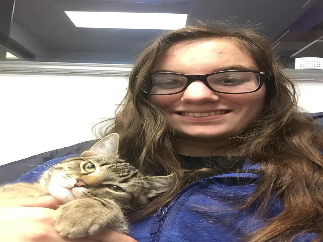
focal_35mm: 31
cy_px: 121
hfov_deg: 58.4
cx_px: 162
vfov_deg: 45.4
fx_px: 289
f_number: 2.2
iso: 200
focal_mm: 2.65
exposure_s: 1/30
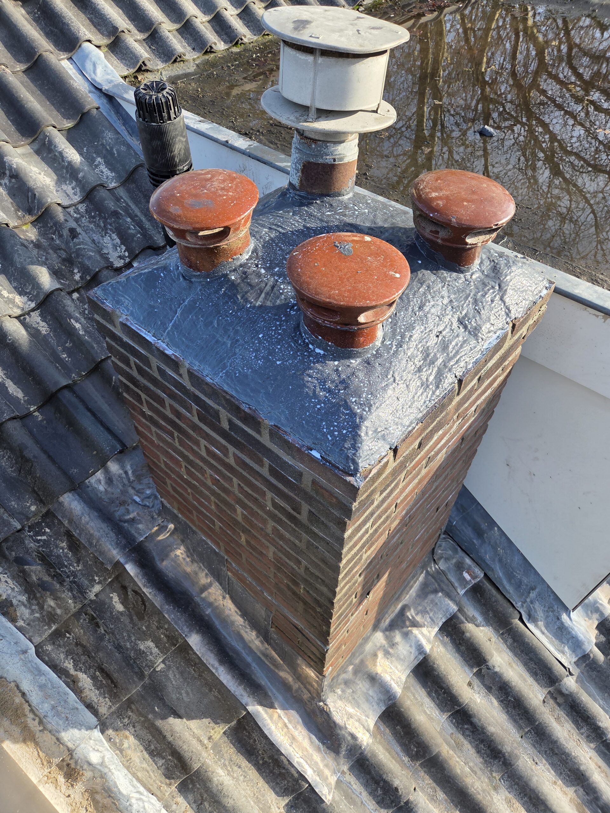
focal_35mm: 23
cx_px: 305
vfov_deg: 73.9
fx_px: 540
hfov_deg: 58.9
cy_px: 406
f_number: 1.8
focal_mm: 5.4
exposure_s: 1/1170
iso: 80
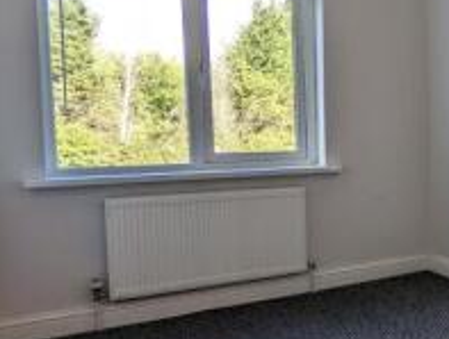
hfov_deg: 29.8
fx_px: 611
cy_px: 170
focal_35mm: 47
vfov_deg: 31.0
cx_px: 620
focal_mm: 2.35
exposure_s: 1/137
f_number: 2.2
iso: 51
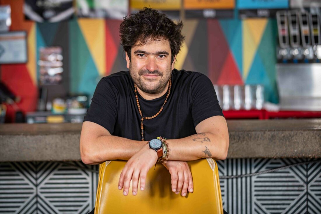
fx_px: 909
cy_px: 107
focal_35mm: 102
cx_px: 160
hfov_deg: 20.0
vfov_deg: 13.4
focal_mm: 102
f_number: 3.2
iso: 160
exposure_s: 1/60
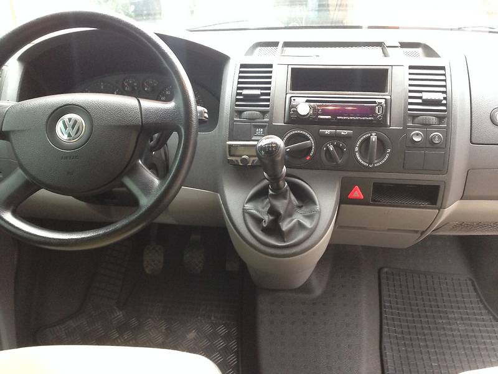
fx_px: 475
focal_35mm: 33
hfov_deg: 55.4
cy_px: 187
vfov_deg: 42.9
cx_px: 249
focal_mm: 4.1
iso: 200
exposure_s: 1/20
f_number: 2.4
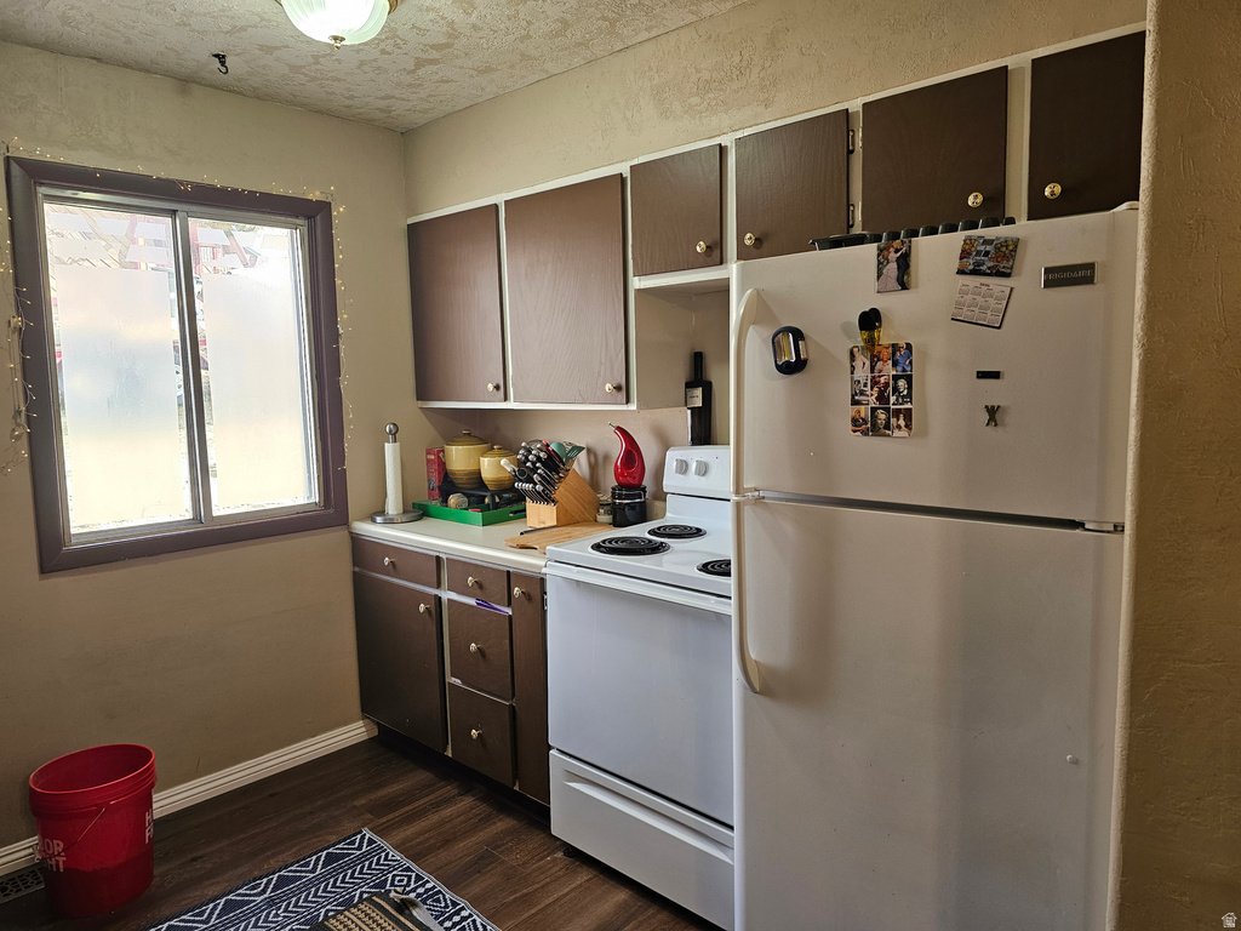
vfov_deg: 58.9
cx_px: 620
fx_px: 825
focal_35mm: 23
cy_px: 466
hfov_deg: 73.9
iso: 160
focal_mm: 6.3
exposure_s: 1/120
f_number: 1.7
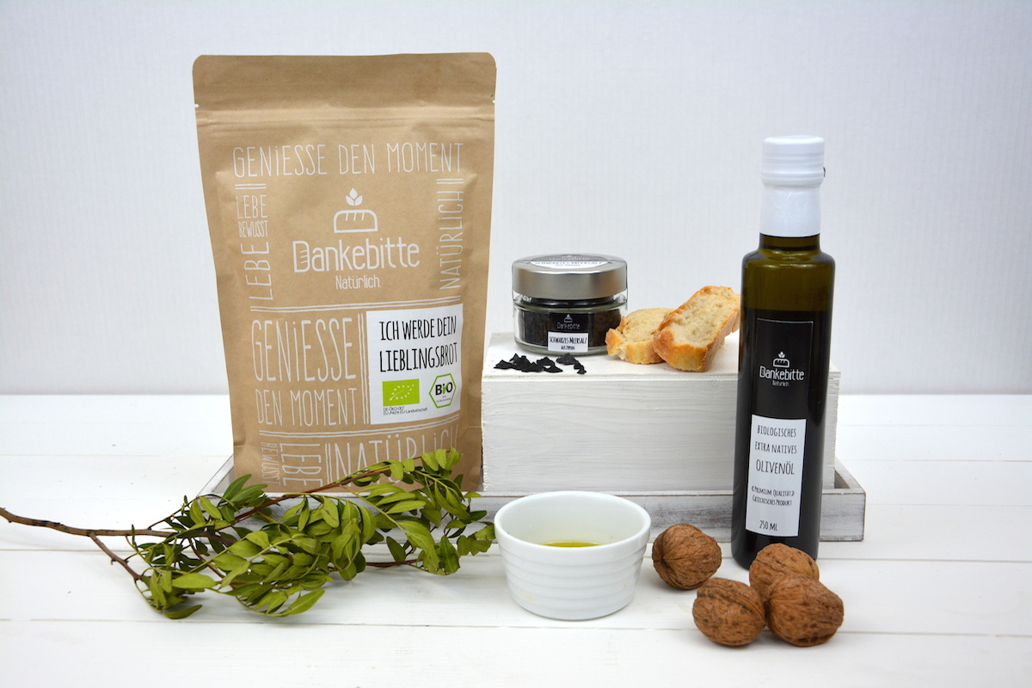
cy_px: 344
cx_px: 516
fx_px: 1118
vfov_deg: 34.2
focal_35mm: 39
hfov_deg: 49.6
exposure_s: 1/125
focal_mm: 26
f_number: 5.6
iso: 400
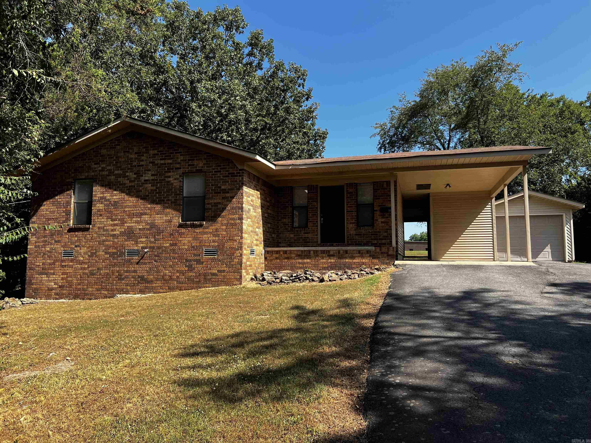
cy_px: 222
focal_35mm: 26
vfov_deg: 53.1
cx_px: 296
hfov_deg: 67.3
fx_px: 444
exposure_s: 1/1869
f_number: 1.5
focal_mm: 5.7
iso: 50
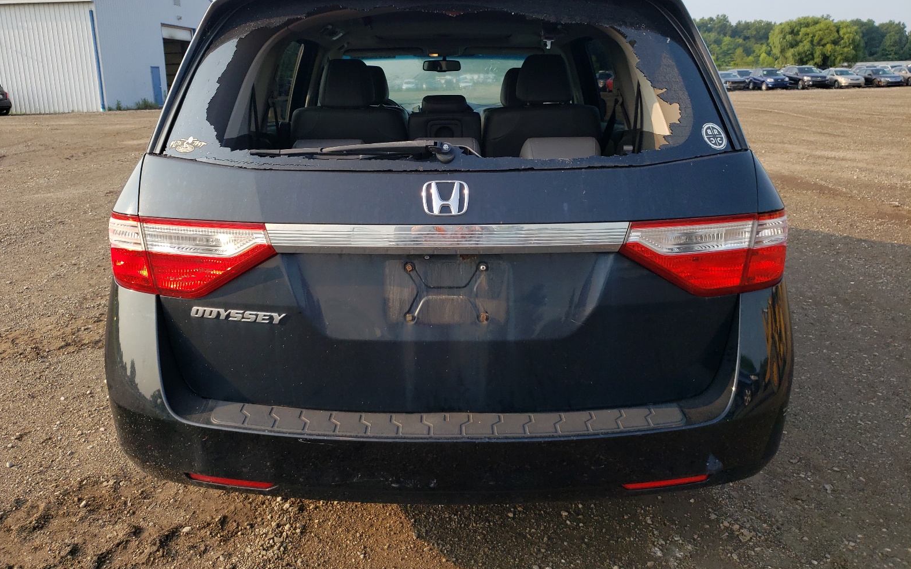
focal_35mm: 28
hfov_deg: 66.5
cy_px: 234
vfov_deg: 44.3
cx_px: 451
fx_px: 695
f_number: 1.5
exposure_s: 1/1111
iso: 50
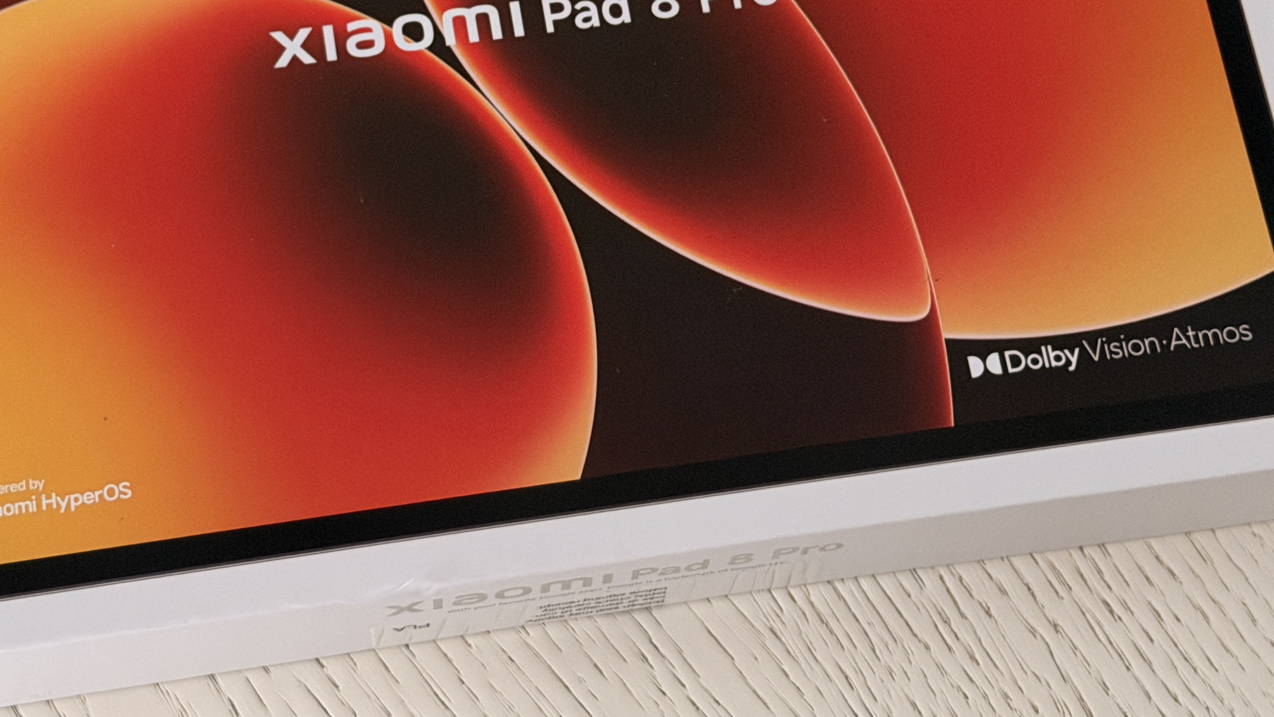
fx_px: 3074
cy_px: 119
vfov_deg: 13.2
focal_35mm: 91
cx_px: 572
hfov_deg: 23.4
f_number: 1.78
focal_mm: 6.76
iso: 500
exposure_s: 1/40
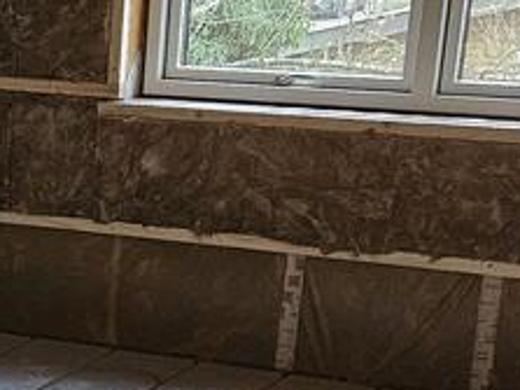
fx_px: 1787
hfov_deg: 15.6
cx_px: -194
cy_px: 481
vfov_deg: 12.1
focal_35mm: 119
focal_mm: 5.4
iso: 800
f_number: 1.8
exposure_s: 1/100
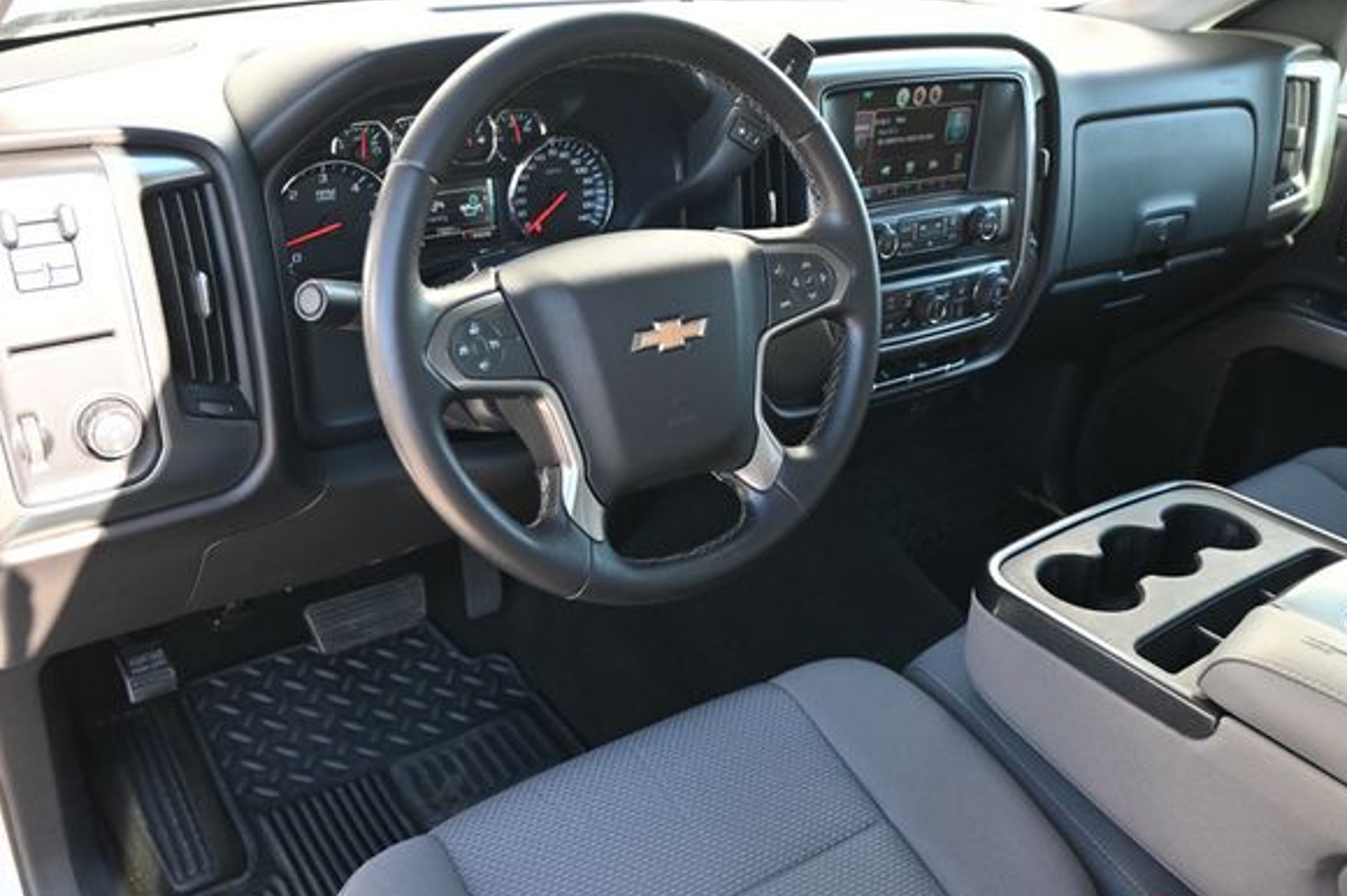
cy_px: 460
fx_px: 1207
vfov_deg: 40.7
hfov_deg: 58.3
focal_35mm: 32
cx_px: 650
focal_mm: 19.5
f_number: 3.8
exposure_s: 1/125
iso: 400
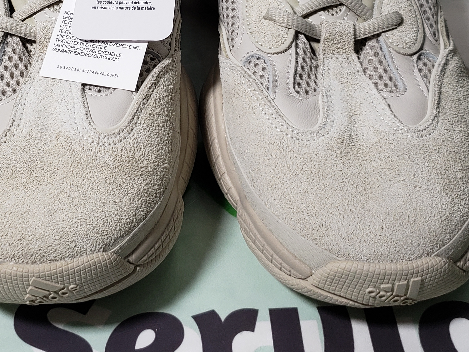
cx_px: 160
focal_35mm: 62
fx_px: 840
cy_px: 22
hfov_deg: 31.0
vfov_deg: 22.9
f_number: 1.5
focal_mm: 4.3
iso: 50
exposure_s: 1/463
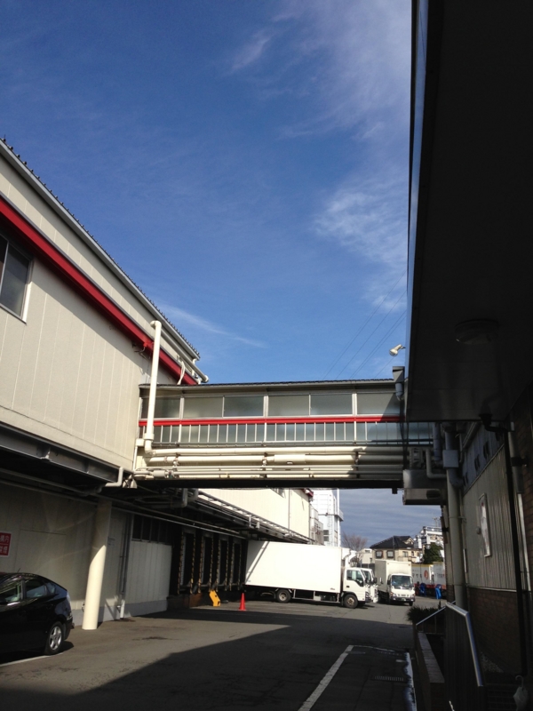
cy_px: 356
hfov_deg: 42.9
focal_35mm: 33
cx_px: 266
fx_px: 677
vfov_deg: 55.4
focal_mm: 4.13
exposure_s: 1/1808
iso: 50
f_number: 2.4
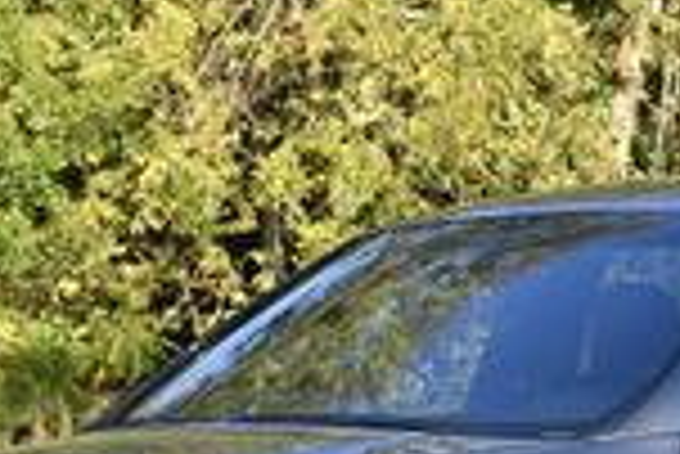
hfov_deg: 8.2
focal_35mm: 250
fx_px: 4727
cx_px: 594
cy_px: 548
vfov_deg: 5.5
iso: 200
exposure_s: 1/250
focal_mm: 50
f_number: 7.1
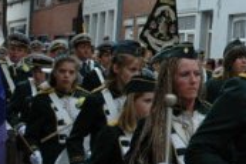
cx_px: 404
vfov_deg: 10.5
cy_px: 113
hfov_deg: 14.4
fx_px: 886
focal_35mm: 130
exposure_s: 1/200
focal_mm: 25
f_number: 7.1
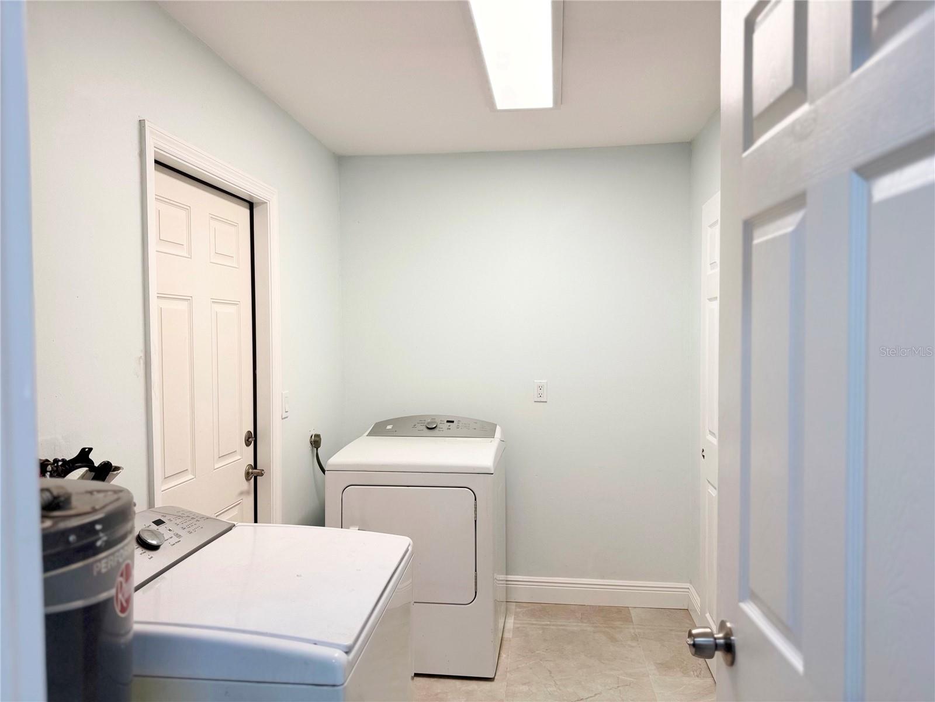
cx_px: 468
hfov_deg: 71.6
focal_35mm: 24
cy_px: 351
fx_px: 648
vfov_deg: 56.8
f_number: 1.78
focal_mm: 6.76
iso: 64
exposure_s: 1/153
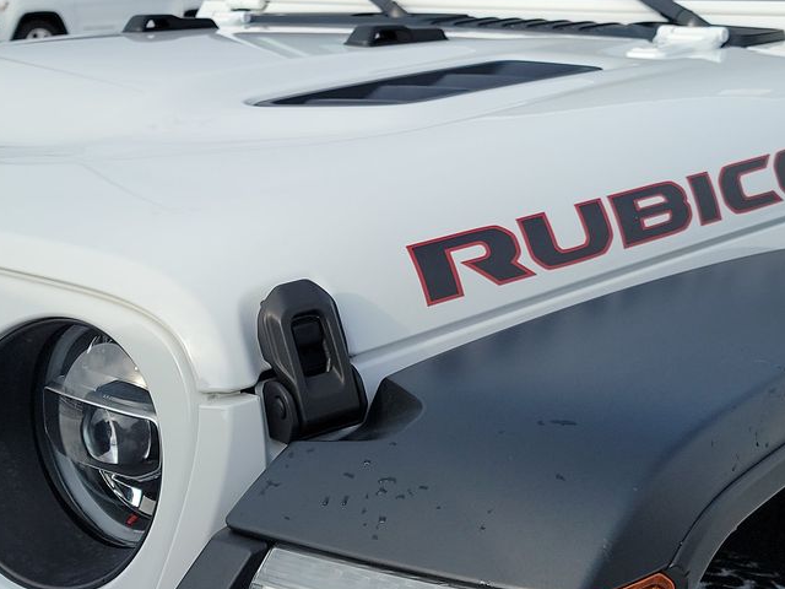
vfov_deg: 24.4
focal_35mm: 60
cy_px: 275
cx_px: 397
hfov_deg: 32.2
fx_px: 1361
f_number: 1.8
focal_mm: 6.7
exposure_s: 1/919
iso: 50
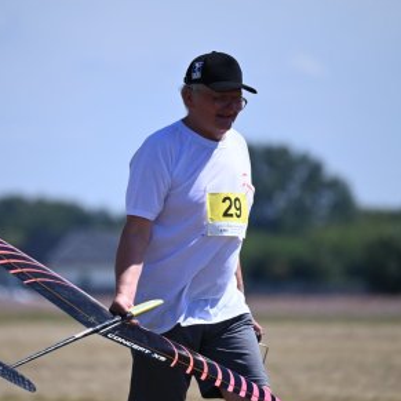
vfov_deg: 3.0
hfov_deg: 3.0
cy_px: 223
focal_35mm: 580
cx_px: 161
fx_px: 7602
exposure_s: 1/3200
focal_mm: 400
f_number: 7.1
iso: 640
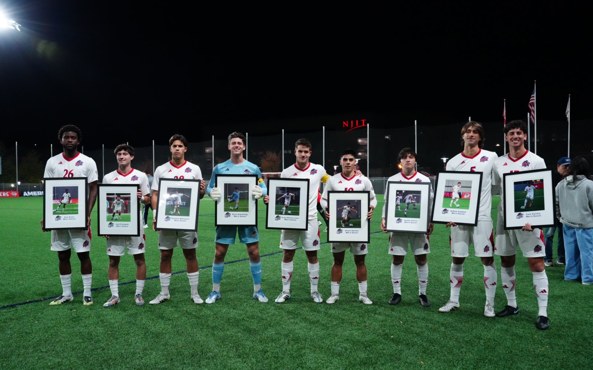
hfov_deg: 58.1
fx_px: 533
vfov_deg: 38.3
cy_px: 197
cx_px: 297
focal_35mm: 33
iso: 6400
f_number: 5.6
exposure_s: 1/400
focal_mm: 32
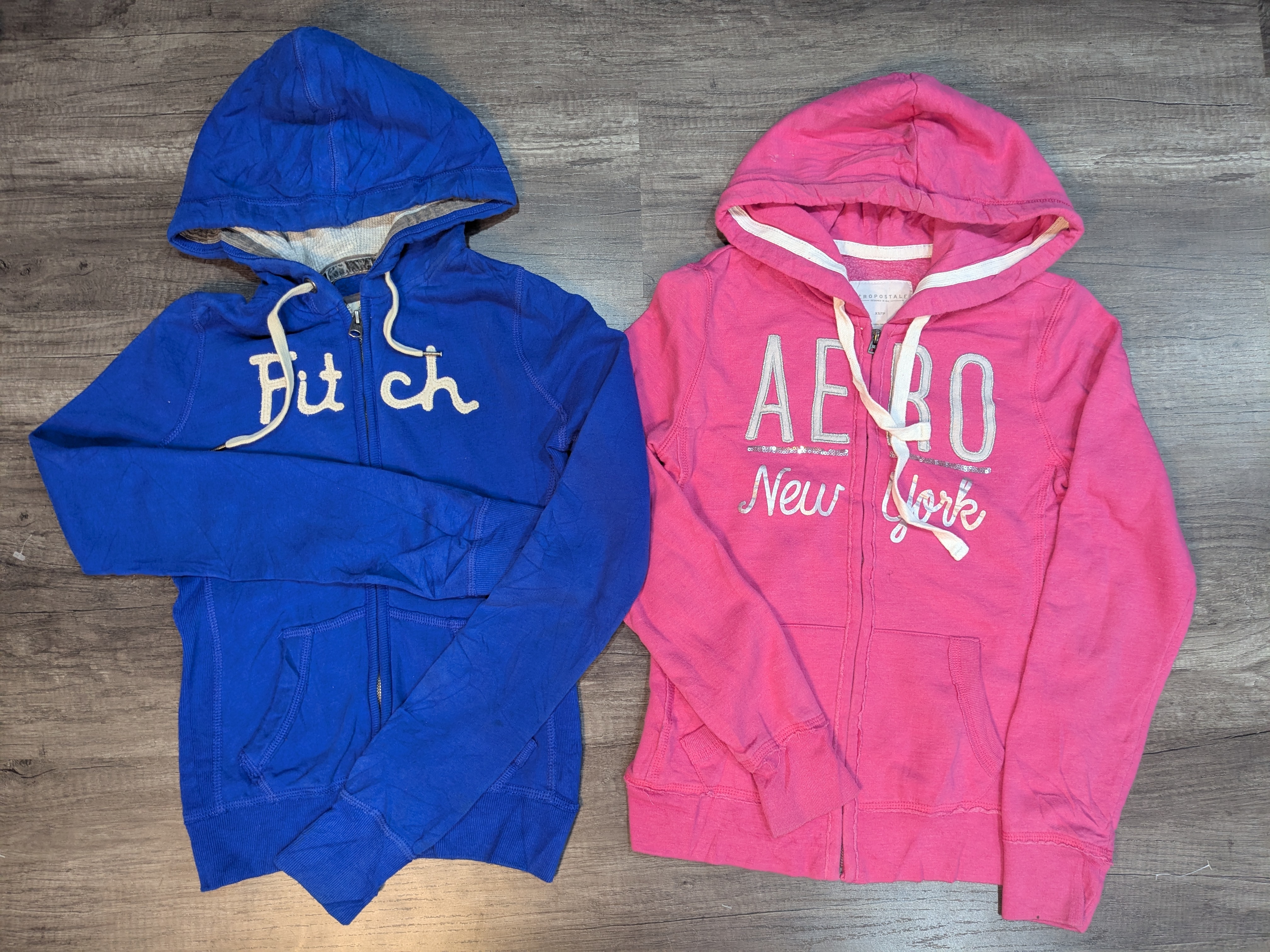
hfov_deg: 65.3
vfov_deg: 51.4
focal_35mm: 27
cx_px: 635
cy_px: 476
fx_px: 991
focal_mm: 4.38
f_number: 1.73
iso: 53
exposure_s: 1/25
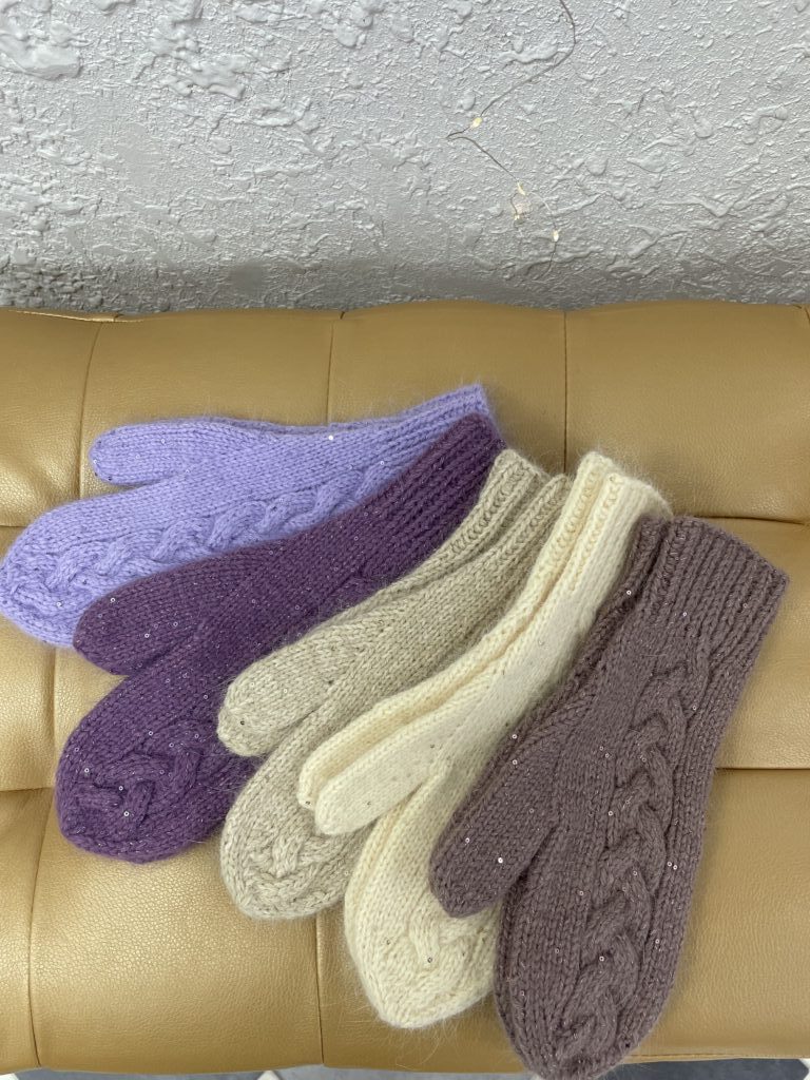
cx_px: 405
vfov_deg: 67.3
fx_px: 811
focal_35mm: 26
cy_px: 540
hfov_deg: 53.1
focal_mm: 4.2
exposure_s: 1/103
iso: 100
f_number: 1.6
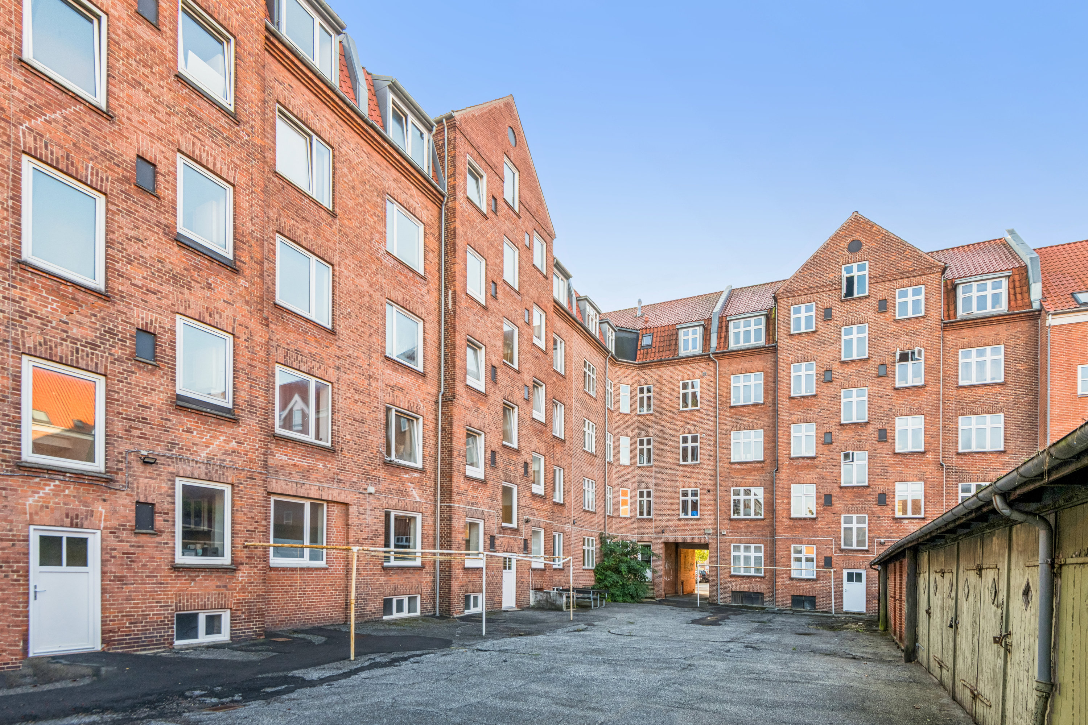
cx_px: 544
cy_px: 362
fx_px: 514
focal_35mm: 17
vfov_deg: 70.4
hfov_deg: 93.3
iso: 800
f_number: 11
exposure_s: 1/100
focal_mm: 17
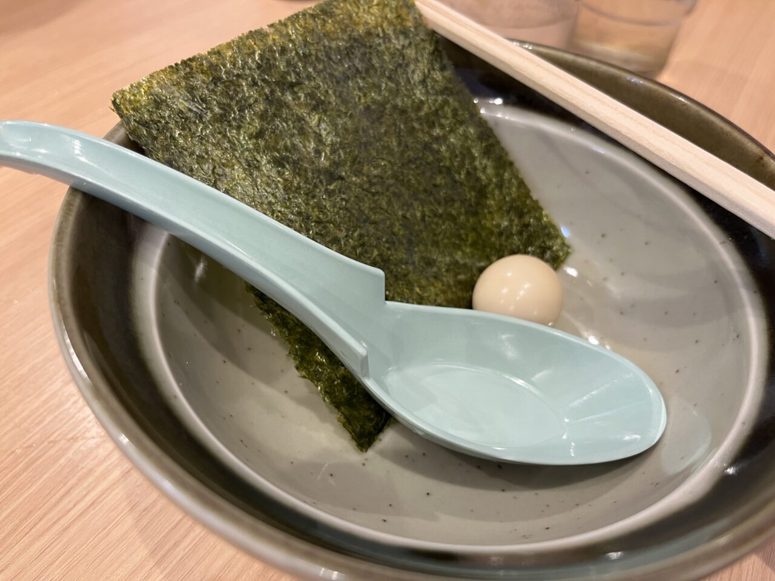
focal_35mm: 26
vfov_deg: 53.1
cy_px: 290
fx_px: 582
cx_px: 388
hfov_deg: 67.3
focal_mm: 5.1
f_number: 1.6
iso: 160
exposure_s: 1/60
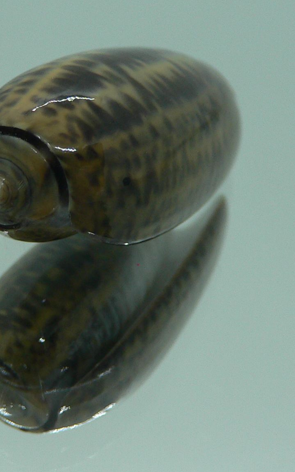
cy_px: 204
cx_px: 92
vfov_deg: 31.5
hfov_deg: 19.9
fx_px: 836
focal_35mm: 65
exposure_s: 1/60
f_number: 2.8
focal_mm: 4.6
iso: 80
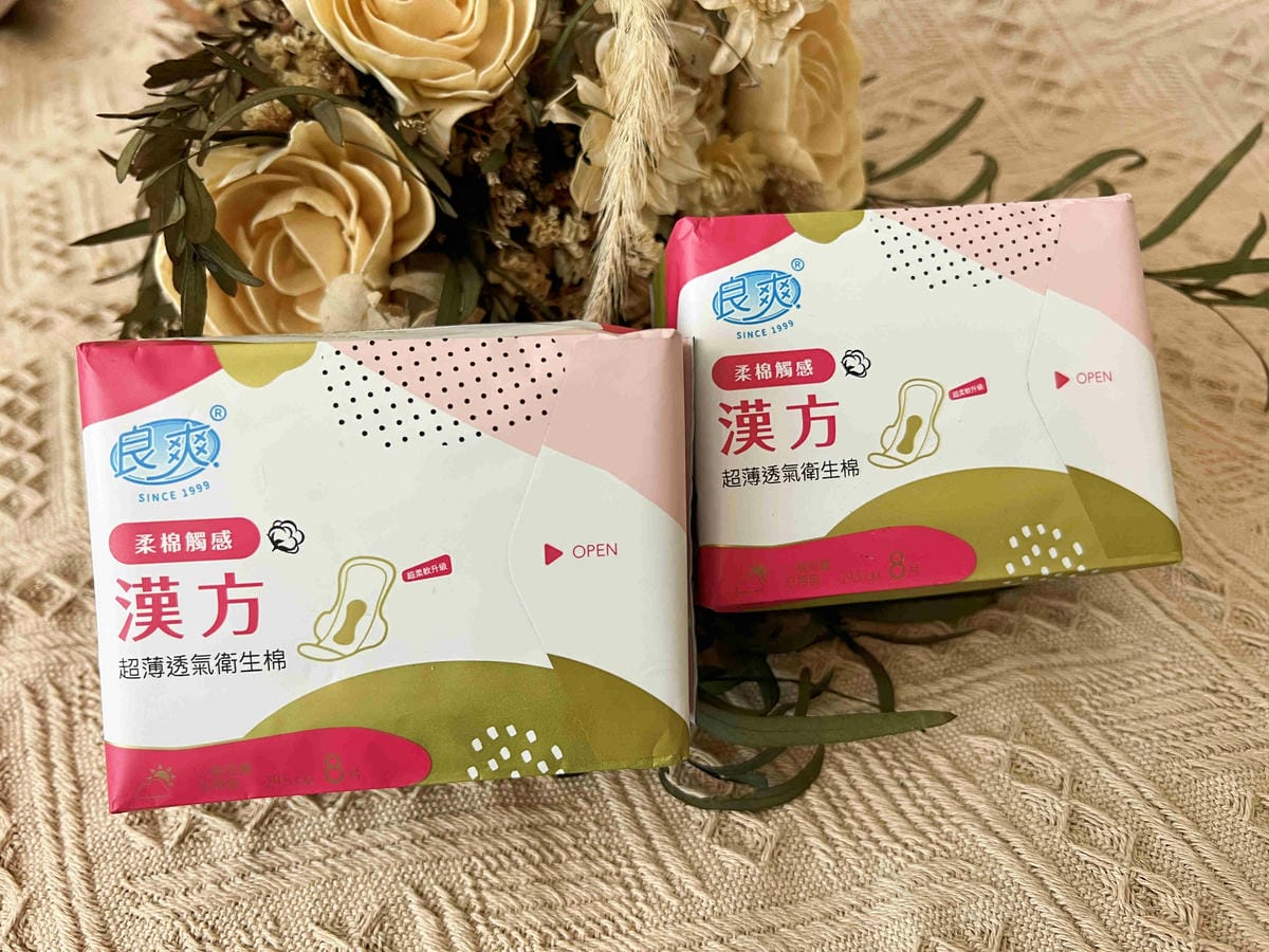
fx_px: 953
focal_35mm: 26
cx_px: 634
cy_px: 476
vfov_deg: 53.1
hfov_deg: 67.3
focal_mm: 5.7
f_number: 1.5
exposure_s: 1/60
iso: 160
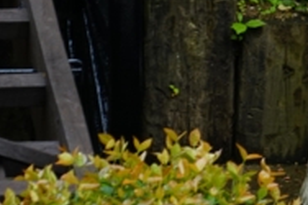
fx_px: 5060
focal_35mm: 592
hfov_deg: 3.5
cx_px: 629
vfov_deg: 2.3
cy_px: 18
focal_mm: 139
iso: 320
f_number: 6.3
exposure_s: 1/160
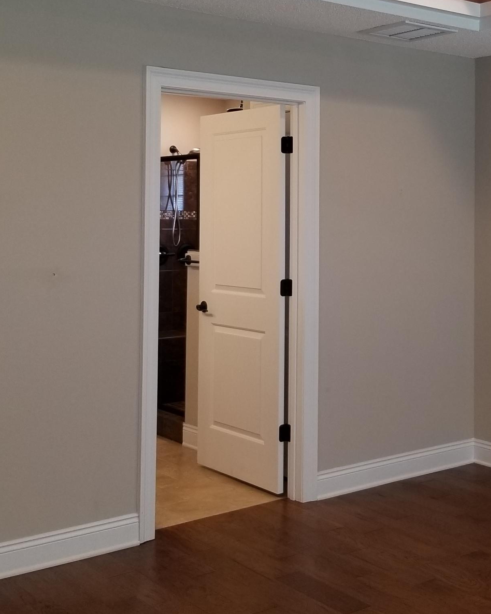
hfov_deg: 29.6
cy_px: 220
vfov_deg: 37.1
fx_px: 908
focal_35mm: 50
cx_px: 384
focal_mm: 4.25
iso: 100
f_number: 1.7
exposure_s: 1/60
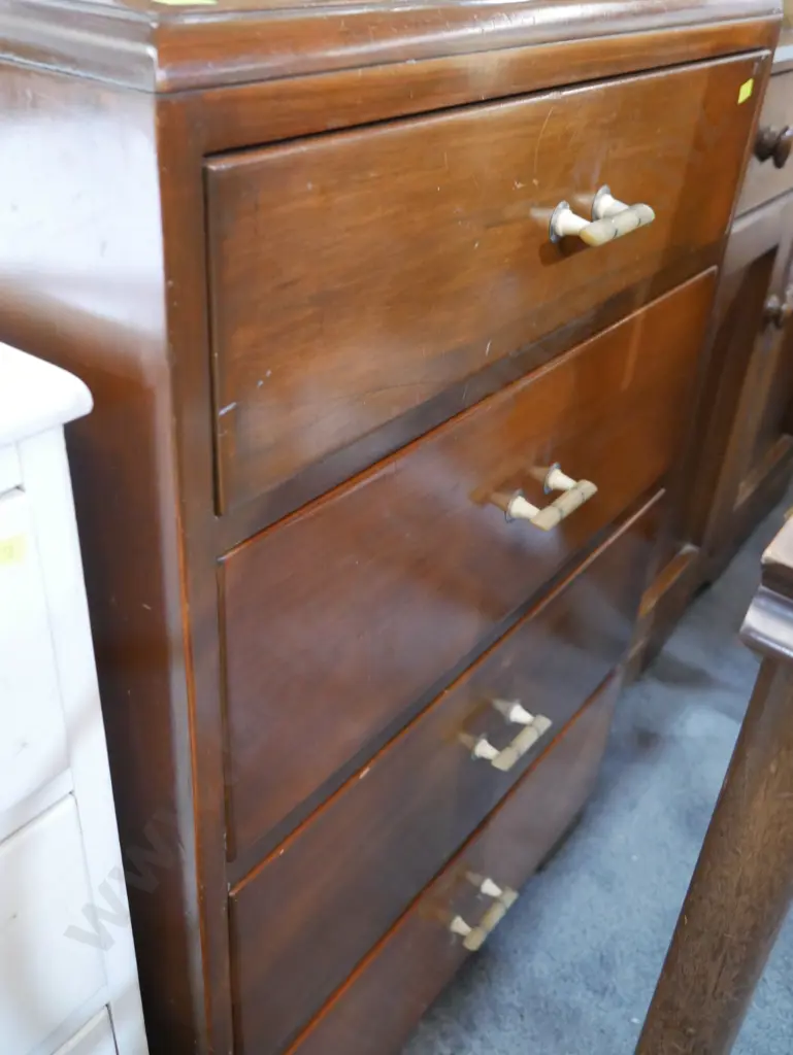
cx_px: 396
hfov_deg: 41.8
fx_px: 1038
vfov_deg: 53.9
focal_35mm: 34
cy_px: 528
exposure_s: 1/25
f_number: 4
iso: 3200
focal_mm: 17
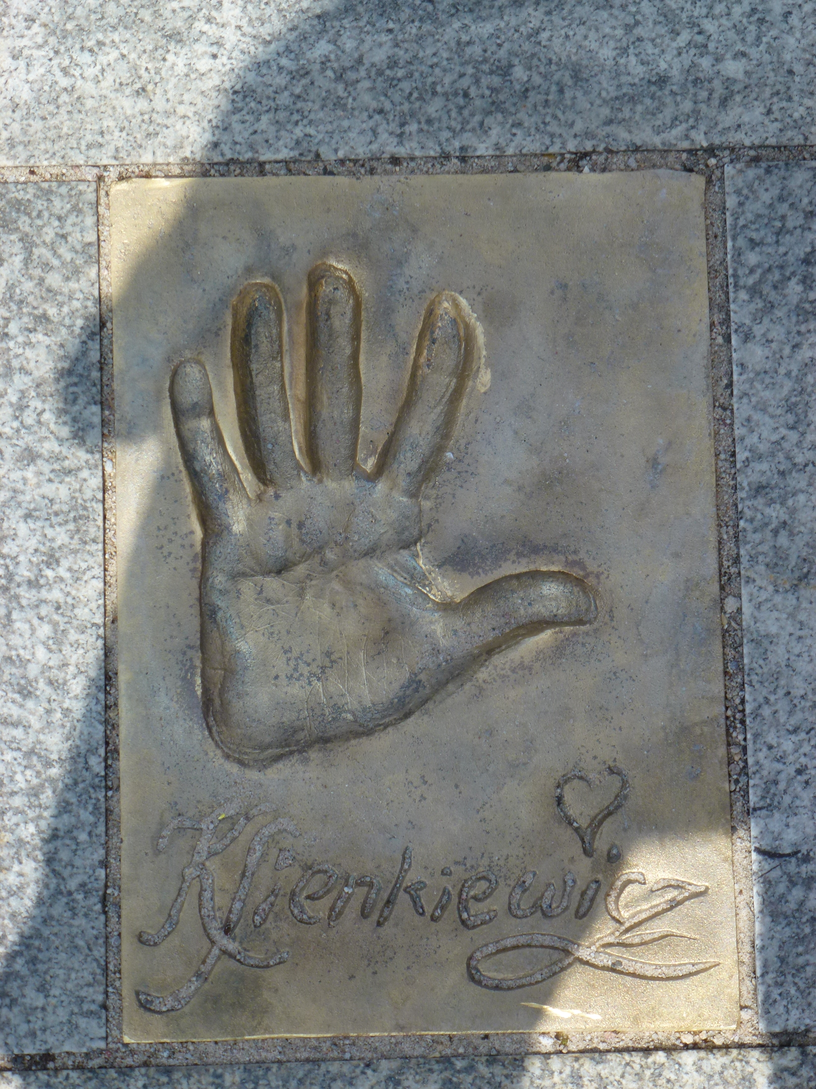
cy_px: 544
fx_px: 3017
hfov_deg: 15.4
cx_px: 408
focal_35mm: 96
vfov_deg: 20.4
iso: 100
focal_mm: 17.3
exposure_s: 1/640
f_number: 5
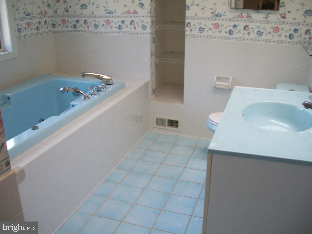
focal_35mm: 35
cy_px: 117
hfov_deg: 52.6
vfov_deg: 40.7
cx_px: 156
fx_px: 315
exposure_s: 1/30
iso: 82
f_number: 3.1
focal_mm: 6.3
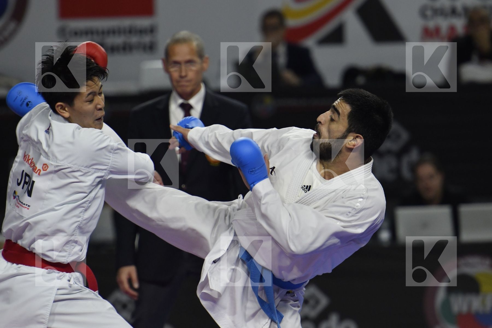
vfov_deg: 3.3
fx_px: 5737
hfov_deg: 4.9
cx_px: 246
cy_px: 164
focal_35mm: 420
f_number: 4
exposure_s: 1/800
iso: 1250
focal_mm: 280
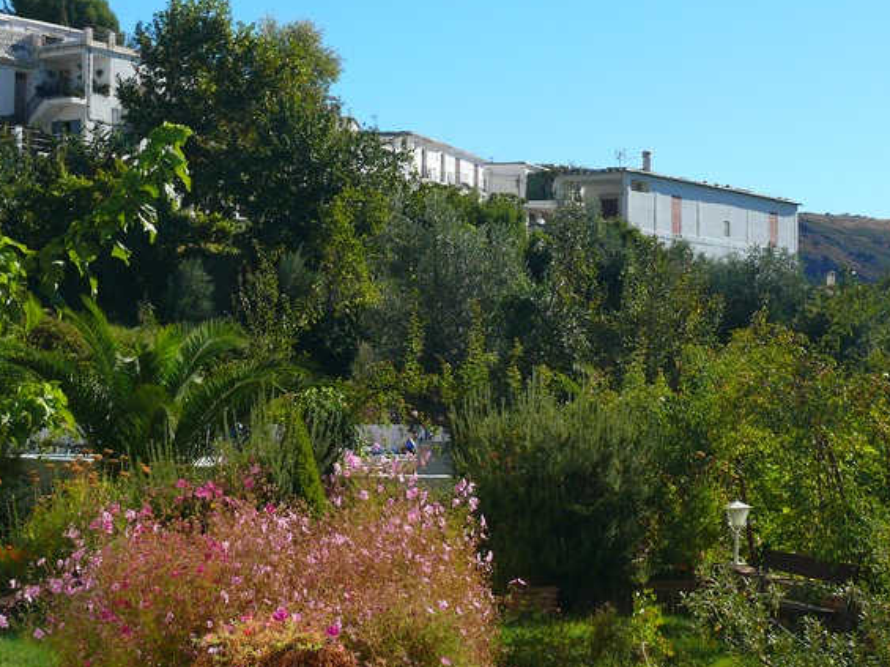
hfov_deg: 26.7
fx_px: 1876
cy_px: 262
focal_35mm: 73
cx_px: 491
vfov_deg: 20.1
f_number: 4.5
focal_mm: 11.5
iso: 100
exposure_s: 1/250
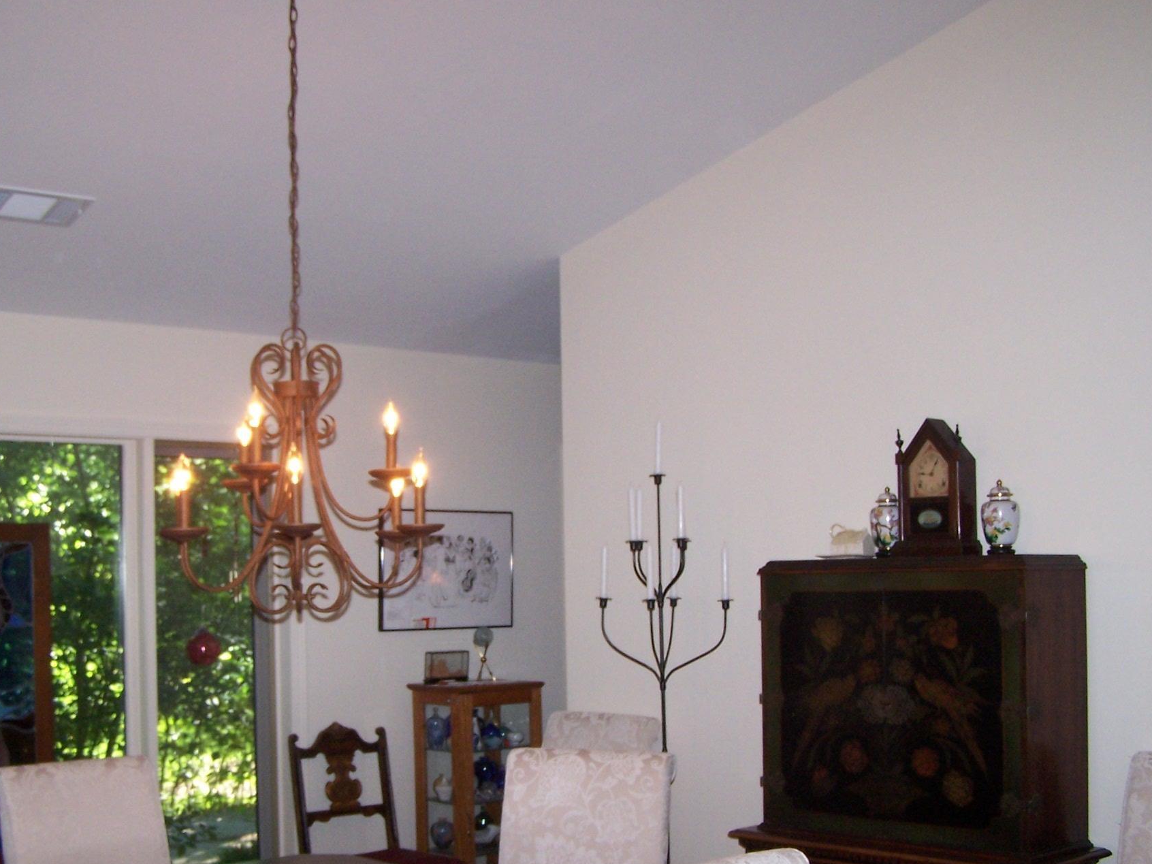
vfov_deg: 31.4
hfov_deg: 41.2
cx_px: 525
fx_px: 1531
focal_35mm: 46
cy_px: 521
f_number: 2.8
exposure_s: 1/60
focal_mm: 6.3
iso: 140
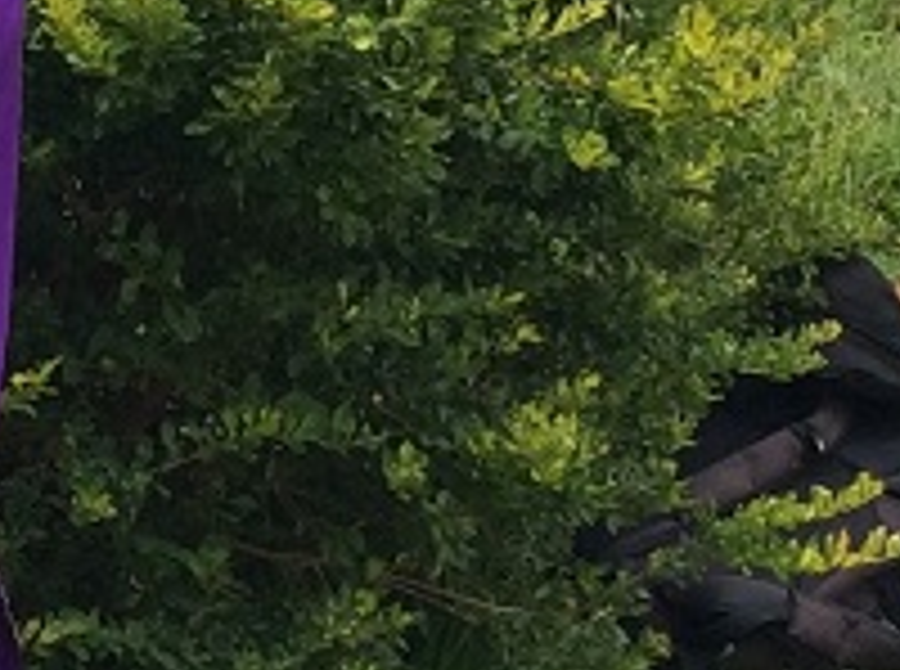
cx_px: 50
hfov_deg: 17.3
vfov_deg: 12.7
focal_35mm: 112
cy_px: -238
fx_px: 2905
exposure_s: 1/724
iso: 32
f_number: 2.4
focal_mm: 3.3
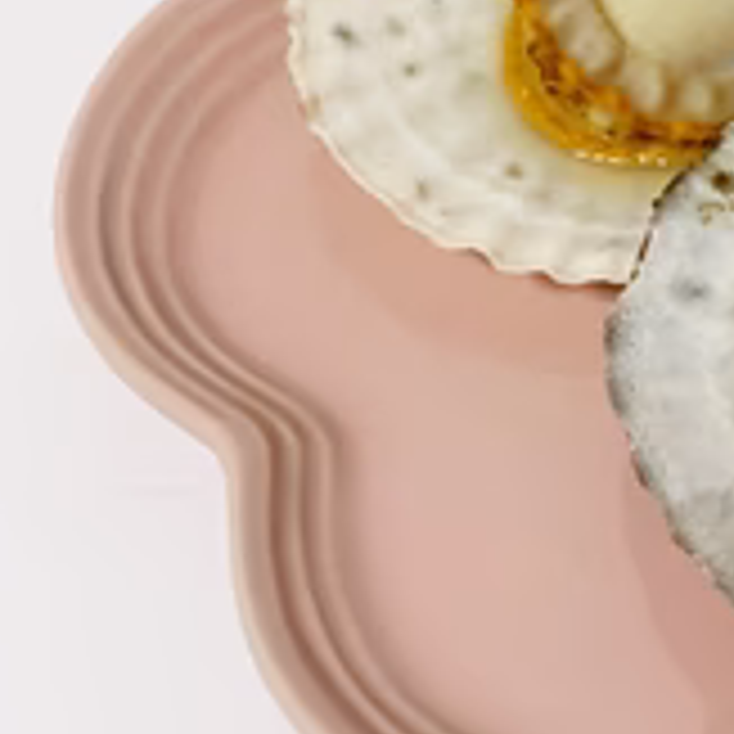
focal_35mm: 113
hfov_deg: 15.0
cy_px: 257
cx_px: 811
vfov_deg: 15.4
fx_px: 2711
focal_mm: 6
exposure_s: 1/120
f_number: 2
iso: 250
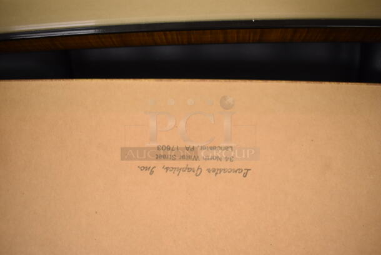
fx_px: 286
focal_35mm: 27
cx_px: 190
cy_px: 128
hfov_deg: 67.3
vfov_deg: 48.0
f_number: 4
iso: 1250
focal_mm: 18
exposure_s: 1/60
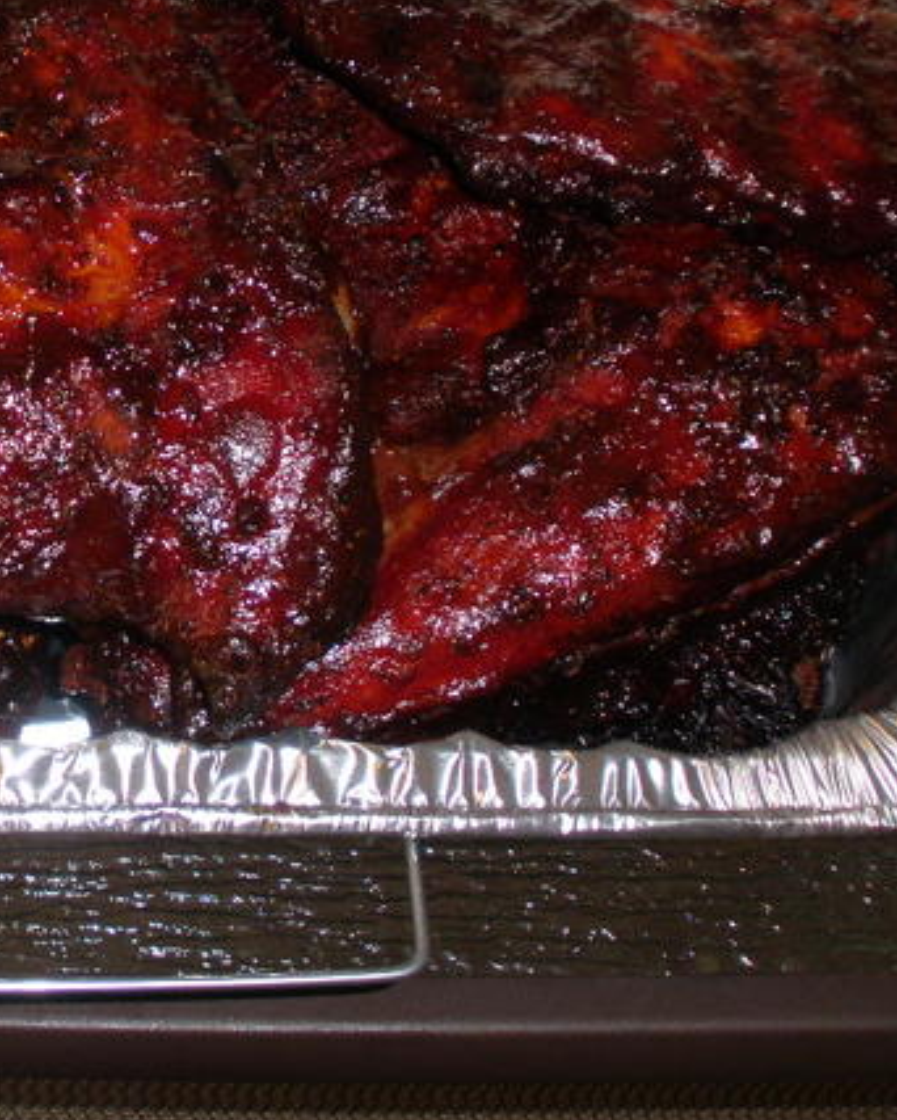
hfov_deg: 20.0
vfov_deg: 25.6
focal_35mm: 74
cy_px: 395
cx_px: -13
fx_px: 2454
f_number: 3.5
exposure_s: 1/30
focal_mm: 6.3
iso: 100
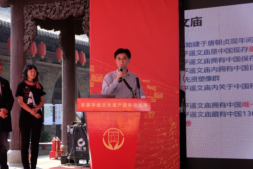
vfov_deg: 18.2
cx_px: 126
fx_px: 527
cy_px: 84
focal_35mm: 75
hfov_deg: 27.0
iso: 400
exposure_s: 1/180
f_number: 5.6
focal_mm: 50
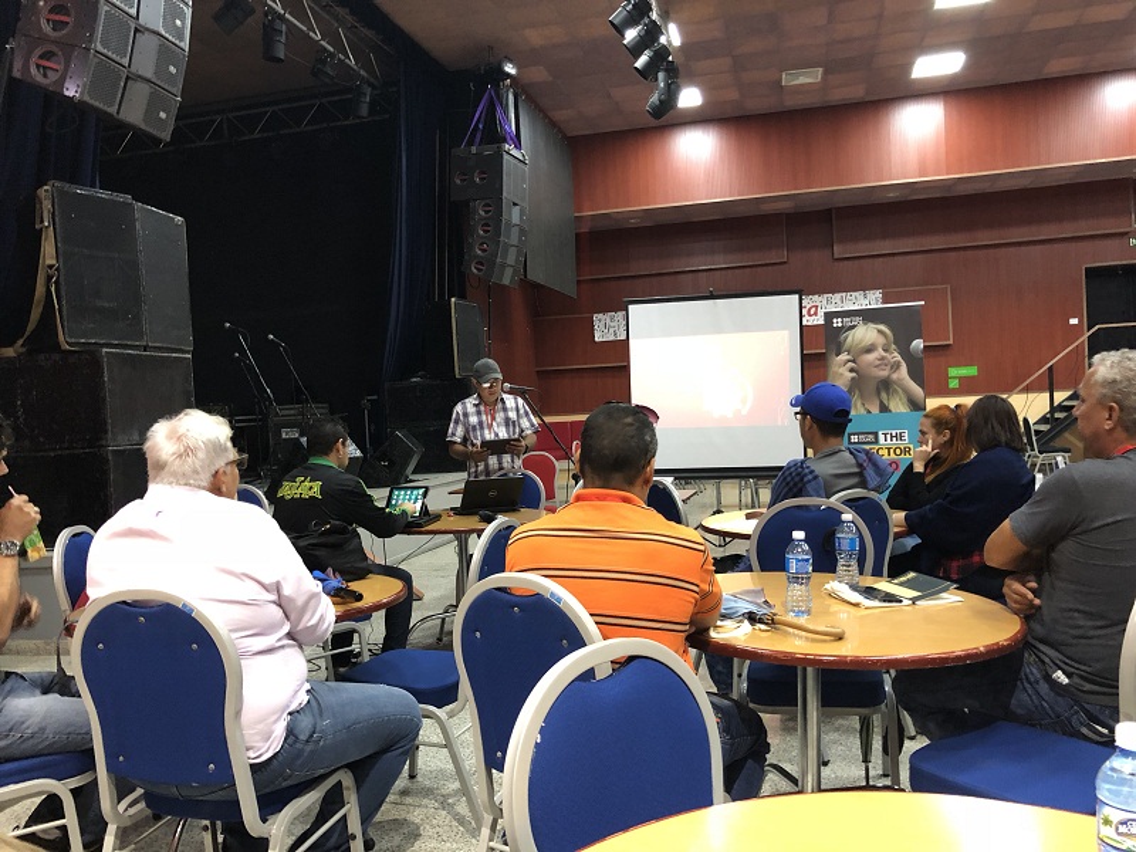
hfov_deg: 63.4
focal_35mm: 28
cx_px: 568
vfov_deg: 49.7
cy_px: 426
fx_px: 919
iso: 100
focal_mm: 4
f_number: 1.8
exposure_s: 1/7
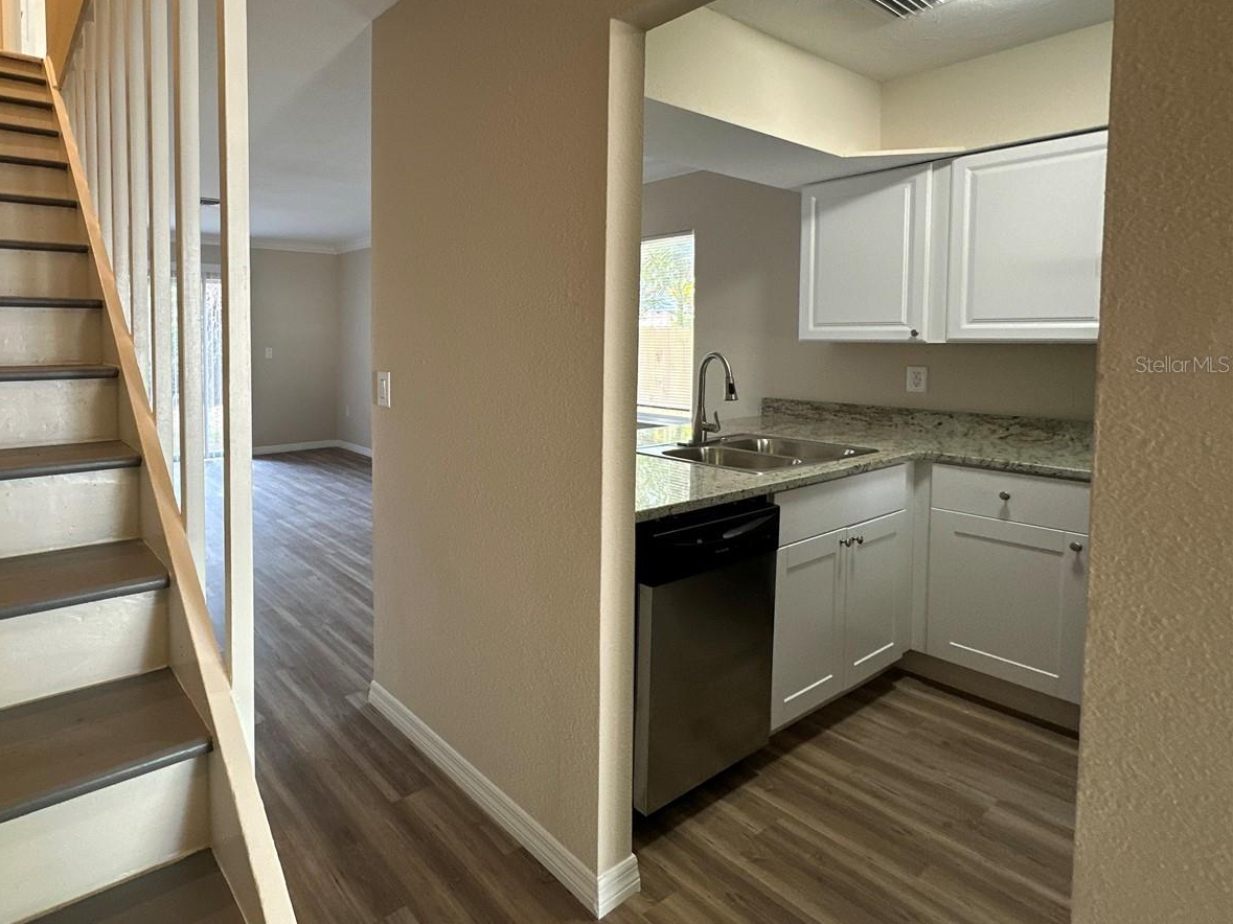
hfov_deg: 81.4
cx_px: 397
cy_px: 364
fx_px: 677
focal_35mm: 19
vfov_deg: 67.9
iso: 160
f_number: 2.2
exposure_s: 1/60
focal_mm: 2.22
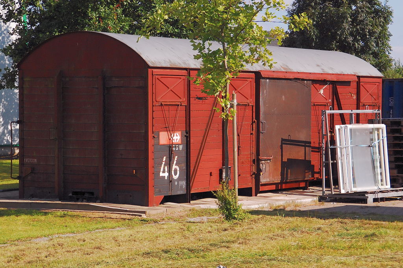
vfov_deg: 11.4
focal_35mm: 120
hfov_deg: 17.1
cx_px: 202
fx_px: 1342
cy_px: 134
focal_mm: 80
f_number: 8
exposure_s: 1/1600
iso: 800
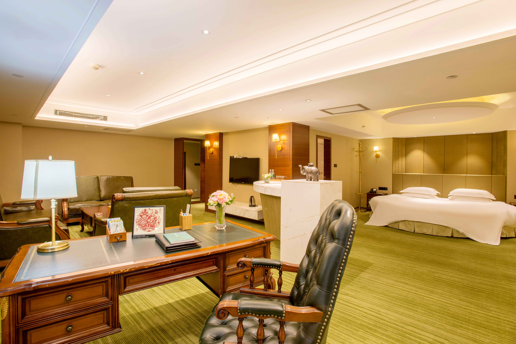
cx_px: 258
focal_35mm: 17
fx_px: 244
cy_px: 172
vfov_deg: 70.5
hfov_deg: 93.3
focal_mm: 17
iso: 100
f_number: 10
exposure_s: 1/4
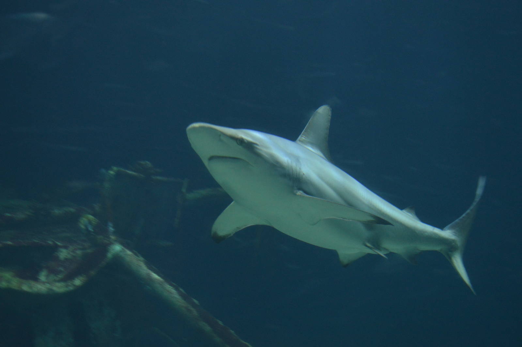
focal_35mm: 51
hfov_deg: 38.9
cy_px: 174
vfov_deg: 26.4
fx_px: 739
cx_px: 261
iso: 800
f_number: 5
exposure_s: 1/40
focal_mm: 34
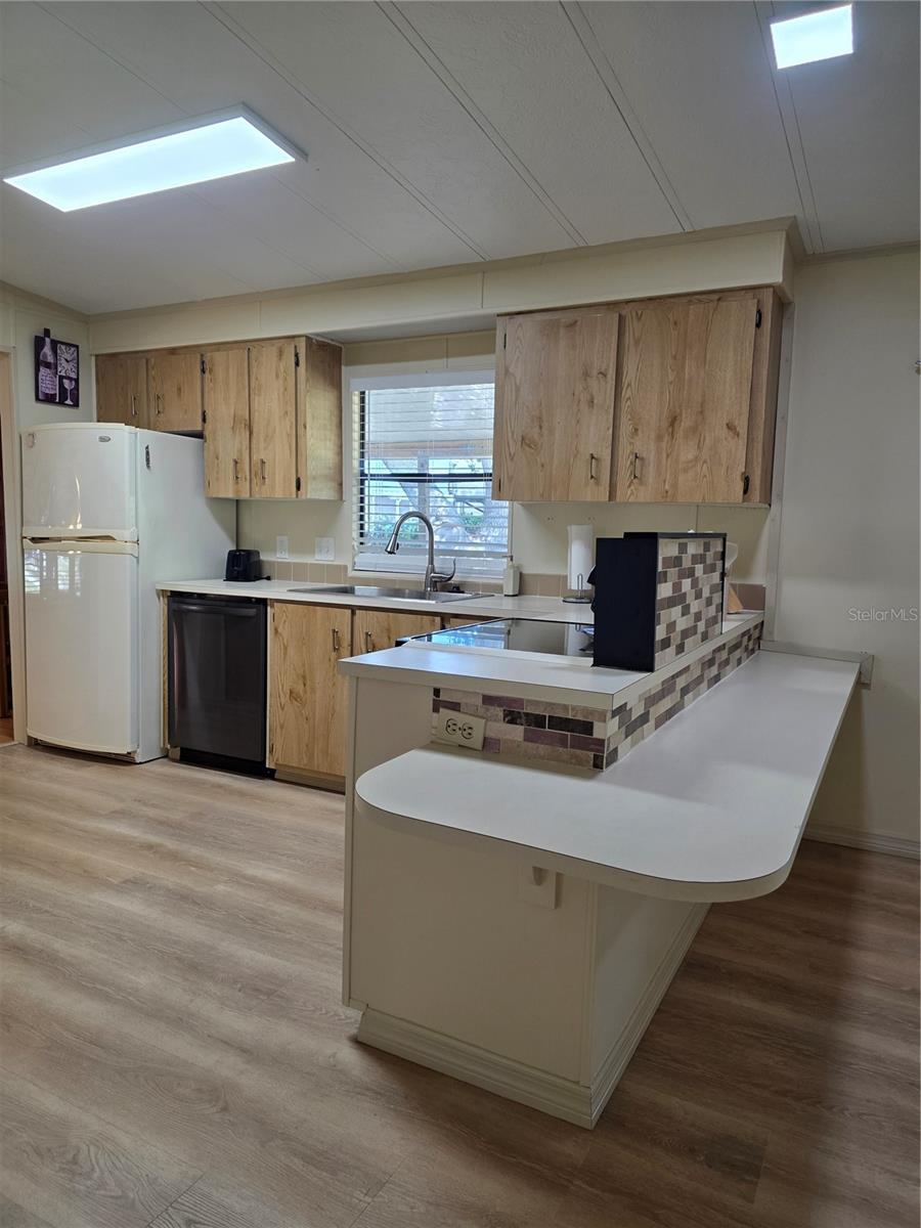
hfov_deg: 58.9
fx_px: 816
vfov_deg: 73.9
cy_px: 614
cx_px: 460
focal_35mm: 23
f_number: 1.7
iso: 125
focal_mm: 6.3
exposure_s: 1/120
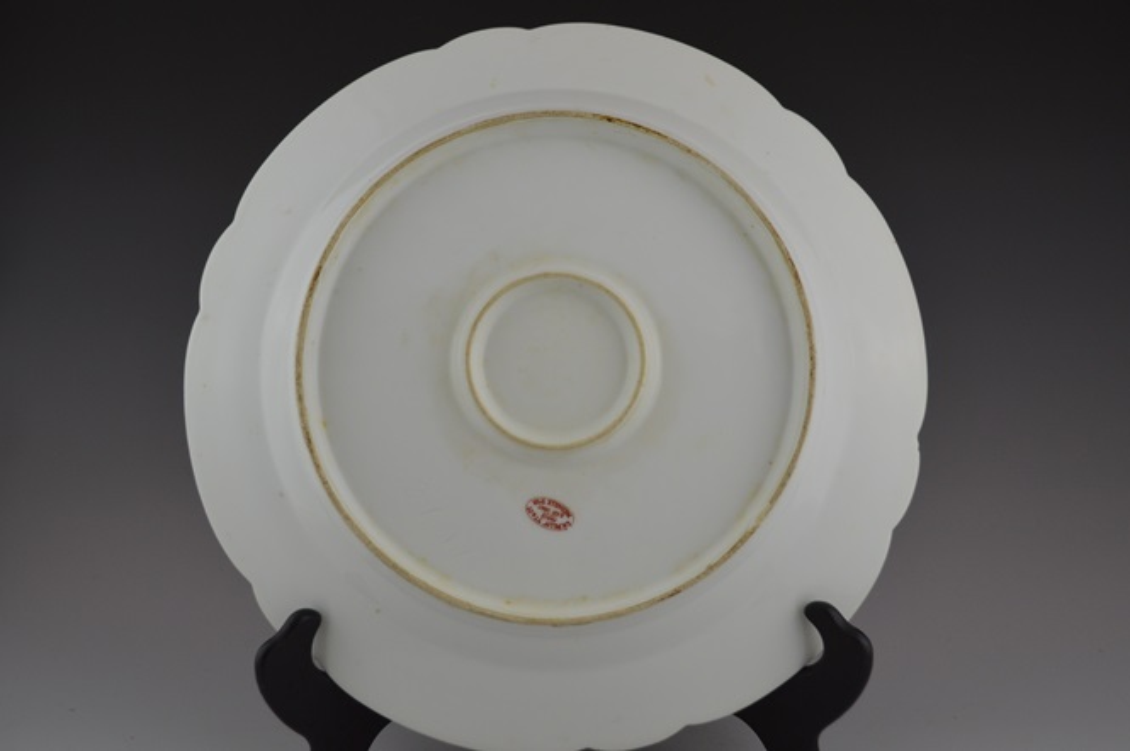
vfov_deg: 31.8
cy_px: 376
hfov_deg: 46.4
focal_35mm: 42
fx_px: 1317
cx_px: 565
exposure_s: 1/125
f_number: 5.6
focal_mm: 28
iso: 400
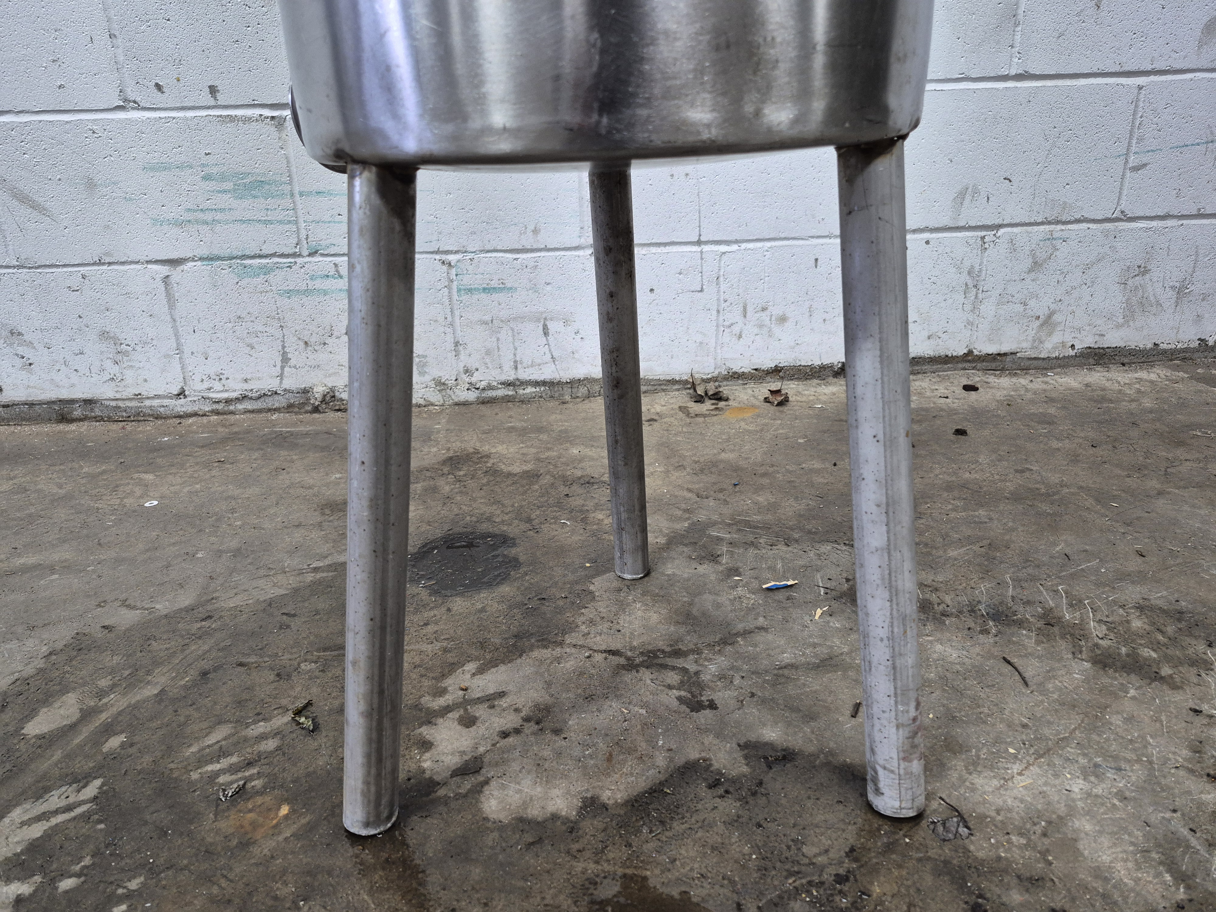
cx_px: 608
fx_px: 808
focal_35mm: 23
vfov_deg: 58.9
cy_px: 456
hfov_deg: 73.9
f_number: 1.8
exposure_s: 1/120
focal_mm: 5.4
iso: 400
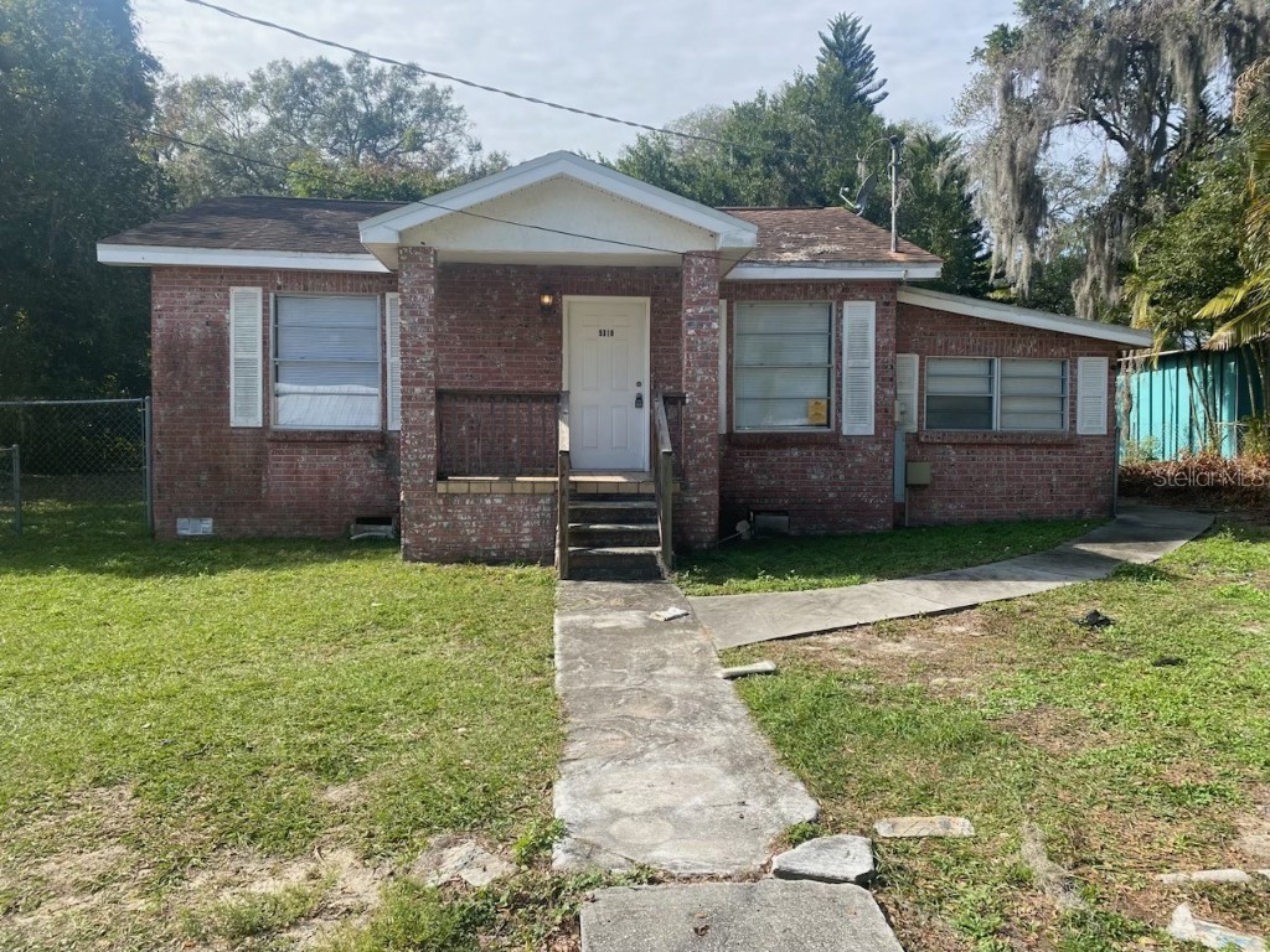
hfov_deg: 67.3
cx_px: 635
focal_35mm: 26
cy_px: 476
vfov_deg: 53.1
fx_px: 954
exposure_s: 1/1429
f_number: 1.8
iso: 32
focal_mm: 4.25
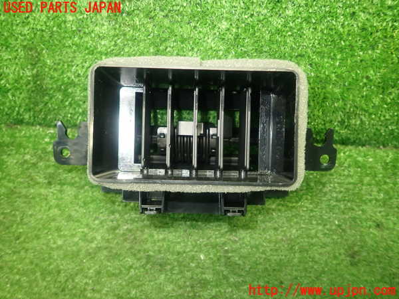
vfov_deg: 54.9
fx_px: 288
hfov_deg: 69.4
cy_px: 150
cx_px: 200
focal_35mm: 25
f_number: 2
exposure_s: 1/30
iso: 250
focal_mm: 4.5
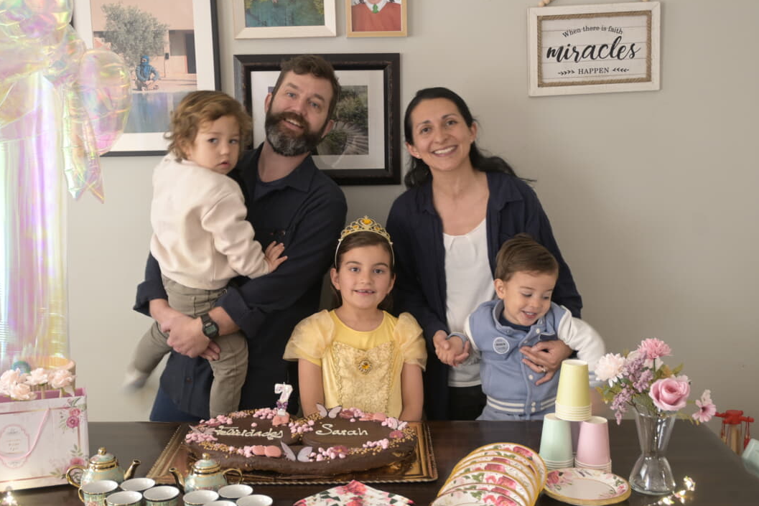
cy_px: 278
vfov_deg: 31.5
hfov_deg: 45.8
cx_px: 382
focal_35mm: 43
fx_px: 898
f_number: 4.5
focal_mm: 25
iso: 400
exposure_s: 1/6
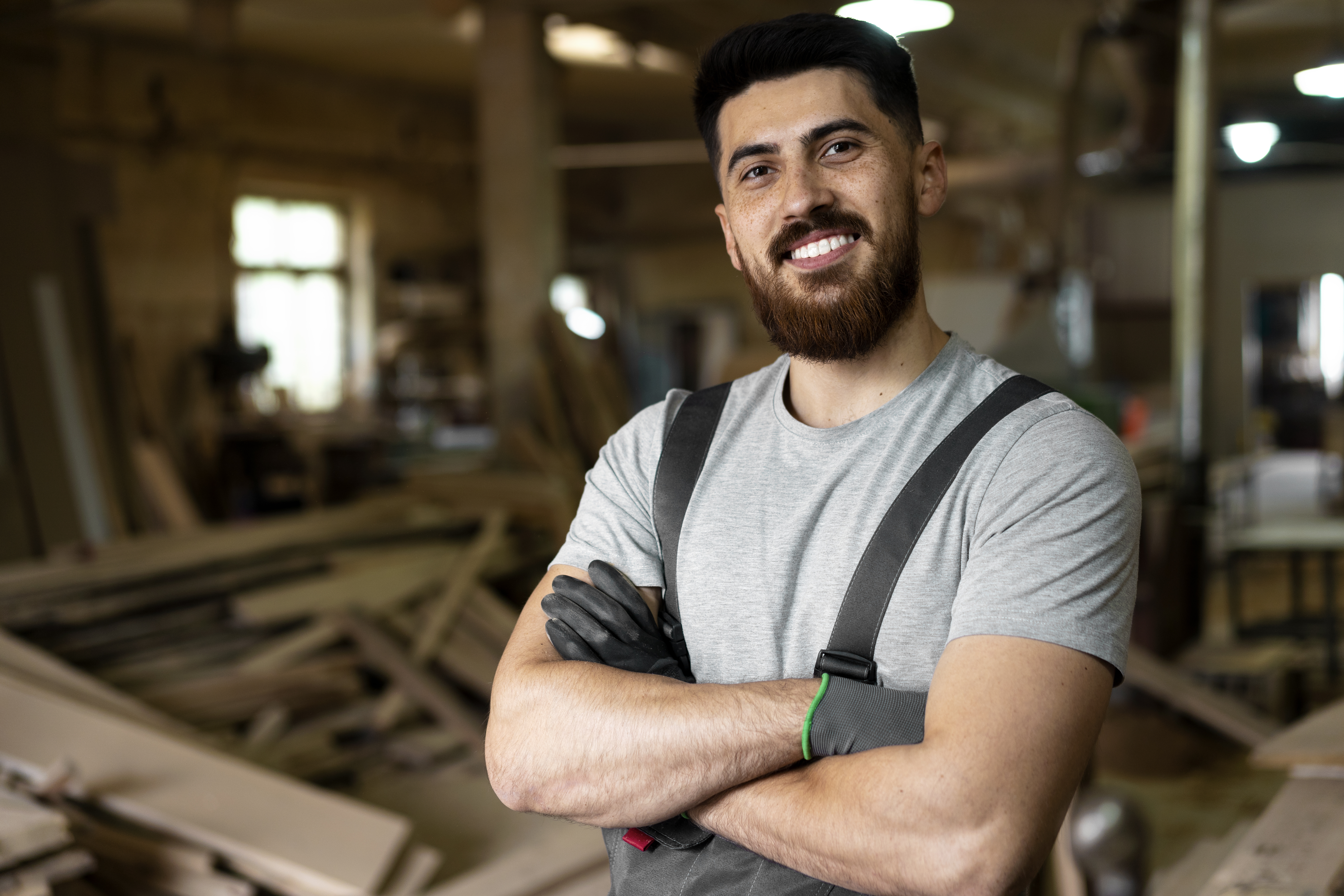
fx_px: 2053
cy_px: 448
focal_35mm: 55
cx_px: 672
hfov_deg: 36.2
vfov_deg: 24.6
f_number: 2.5
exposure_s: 1/100
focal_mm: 55
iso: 400
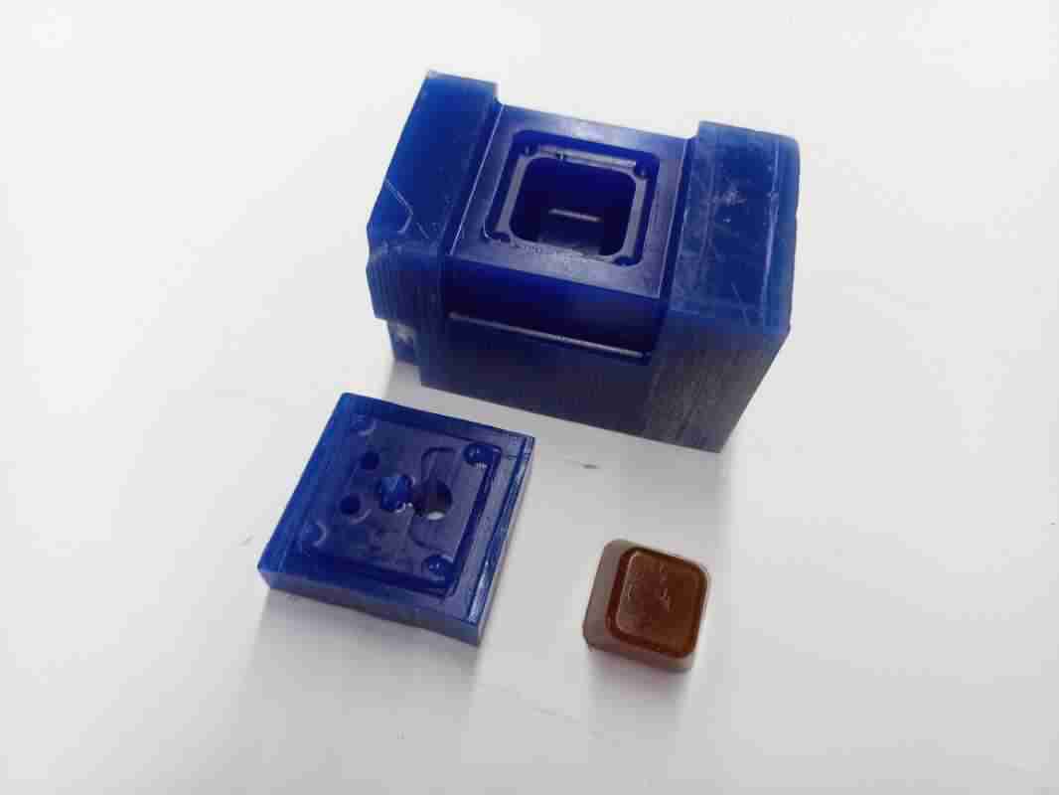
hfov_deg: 69.4
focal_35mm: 25
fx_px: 765
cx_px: 530
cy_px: 398
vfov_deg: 54.9
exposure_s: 1/59
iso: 160
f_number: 1.8
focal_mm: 4.6
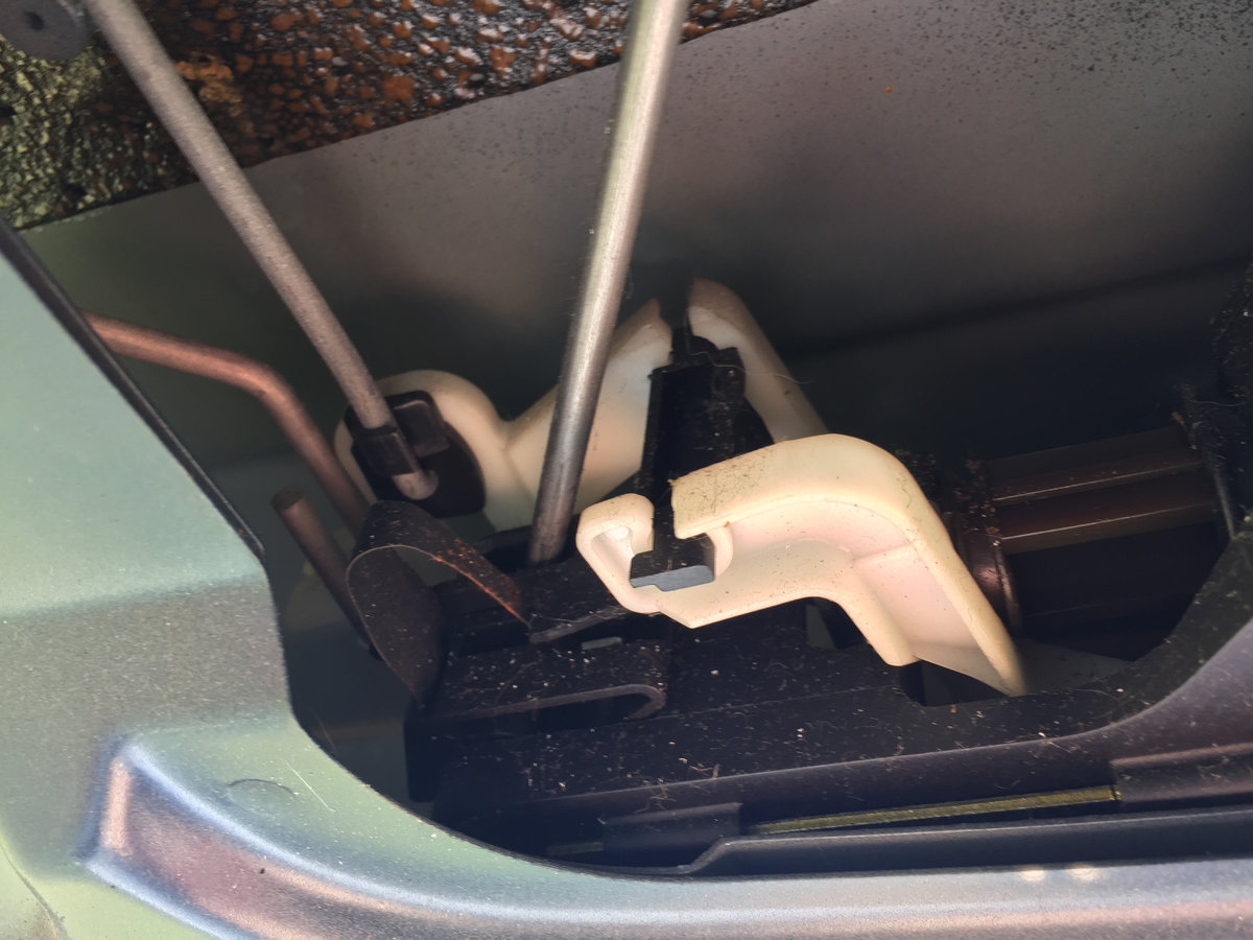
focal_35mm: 29
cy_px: 470
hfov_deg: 61.7
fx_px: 1050
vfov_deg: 48.2
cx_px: 626
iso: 40
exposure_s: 1/40
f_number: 2.2
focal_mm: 4.15
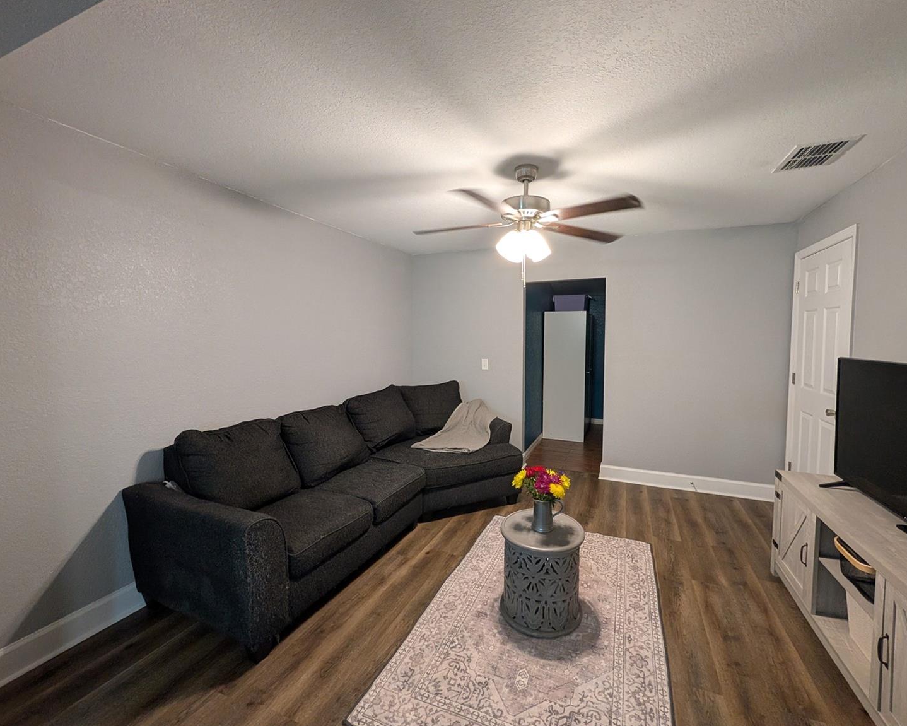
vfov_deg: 92.2
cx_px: 480
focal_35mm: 13
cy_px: 355
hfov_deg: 104.7
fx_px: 349
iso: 264
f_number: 1.7
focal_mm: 2.02
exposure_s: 1/60
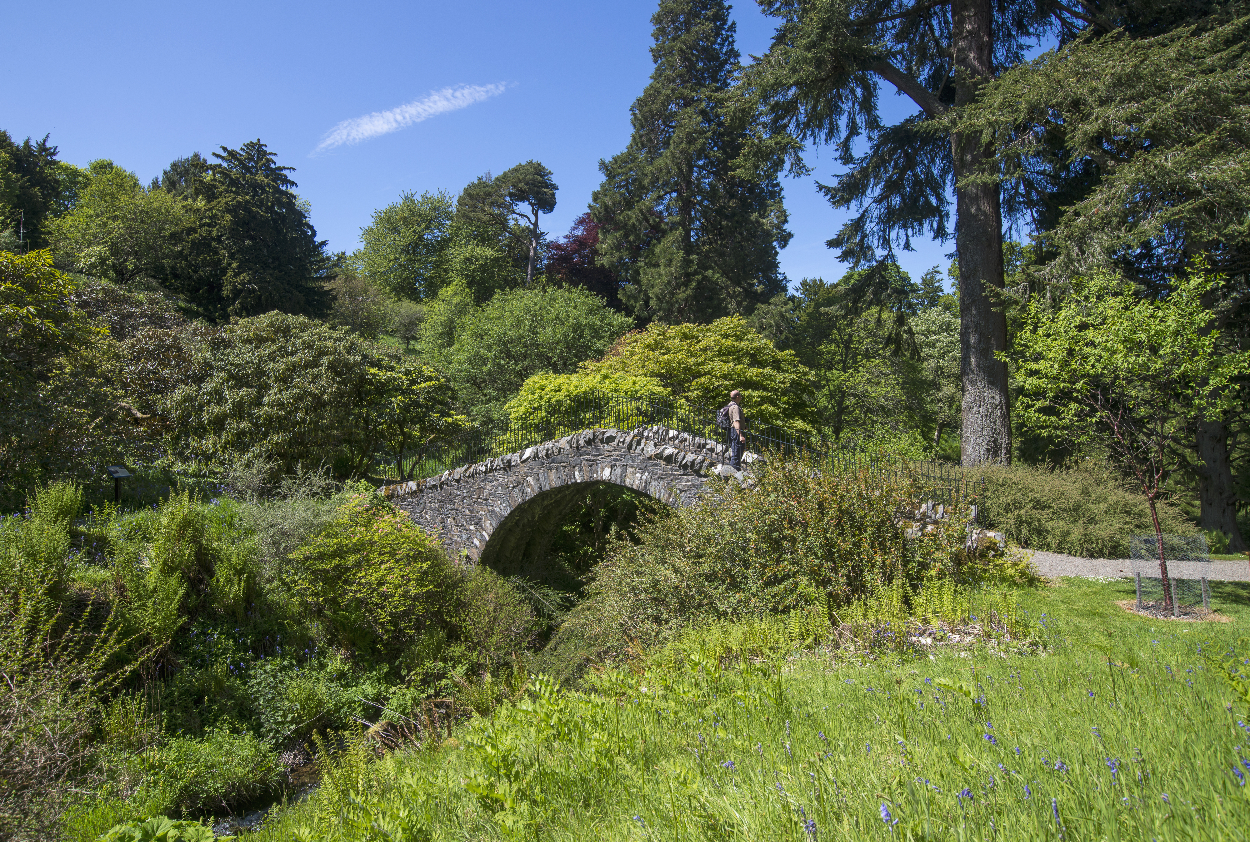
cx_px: 625
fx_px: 627
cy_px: 421
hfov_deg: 89.8
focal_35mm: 18
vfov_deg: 67.7
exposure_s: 1/250
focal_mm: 18
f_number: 8
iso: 100
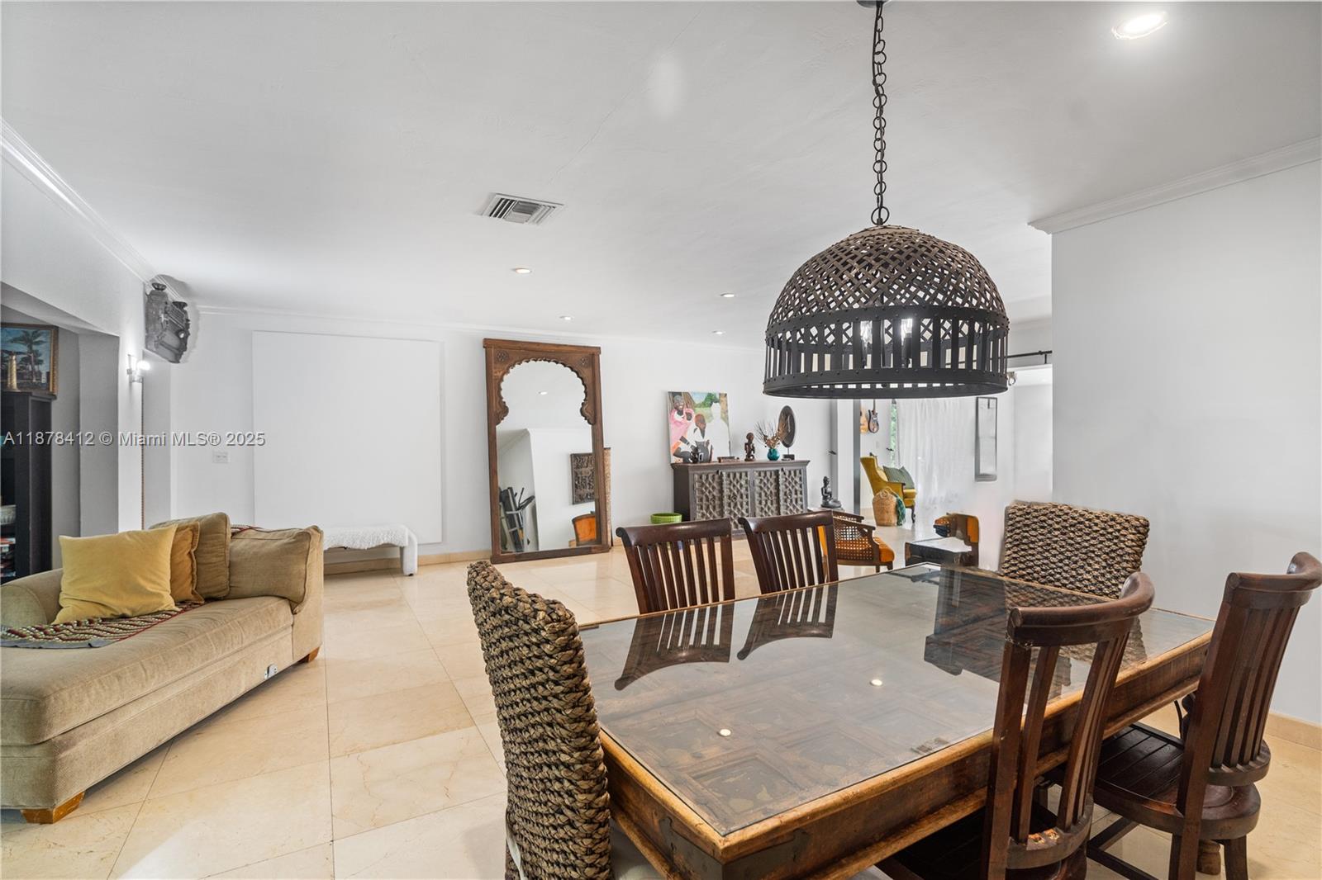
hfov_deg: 93.3
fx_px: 624
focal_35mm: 17
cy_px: 440
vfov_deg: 70.4
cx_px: 661
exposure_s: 1/15
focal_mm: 17
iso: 640
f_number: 4.5
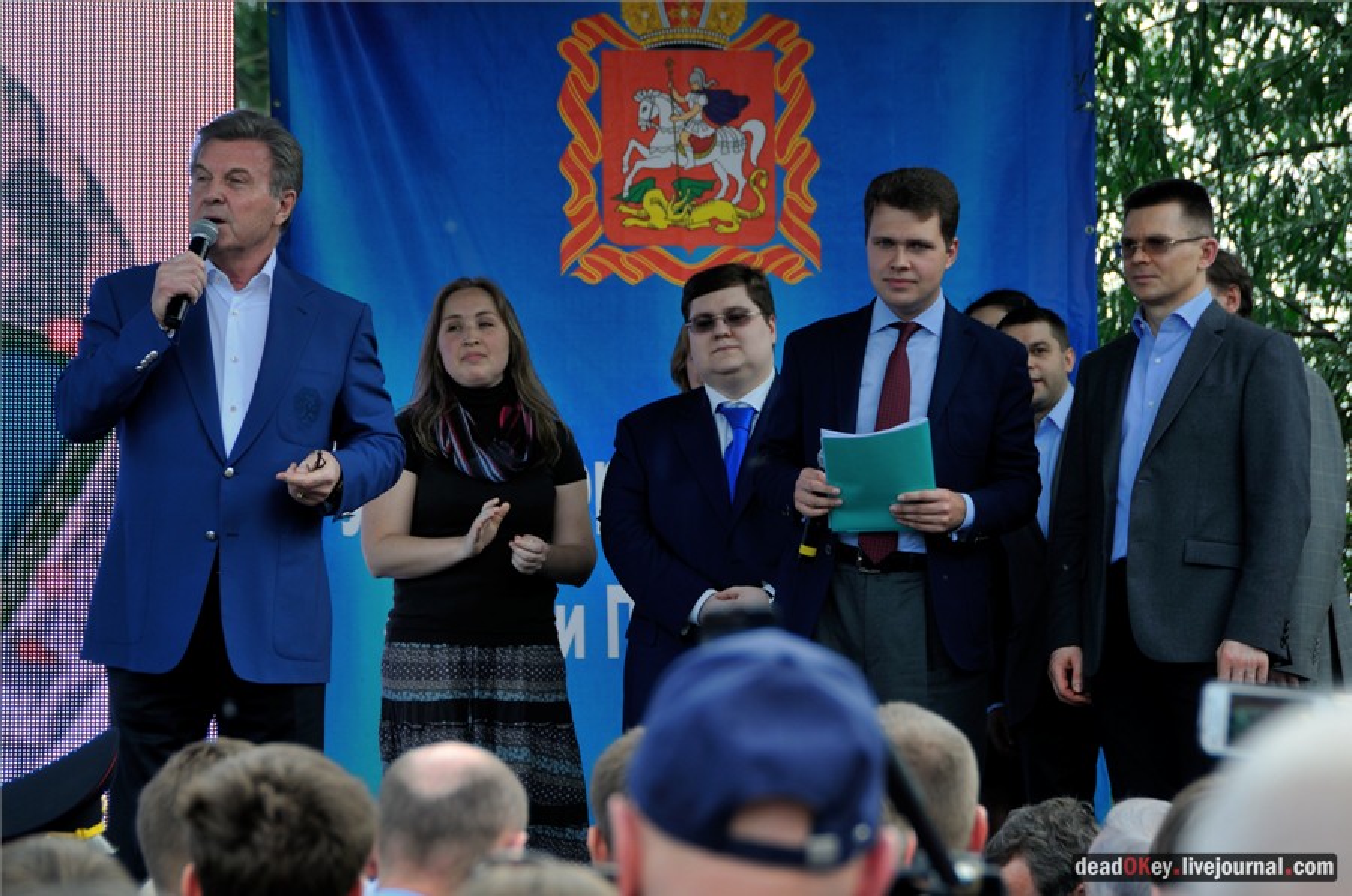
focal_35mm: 165
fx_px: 6187
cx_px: 676
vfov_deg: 8.3
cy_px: 448
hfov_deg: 12.5
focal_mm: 110
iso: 200
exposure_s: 1/200
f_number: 6.3
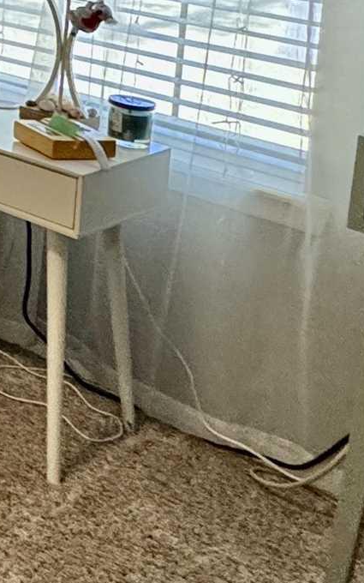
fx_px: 1063
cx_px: -517
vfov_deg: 26.7
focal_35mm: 67
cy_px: -138
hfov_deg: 13.7
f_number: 2.2
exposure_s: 1/60
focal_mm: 2.22
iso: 320
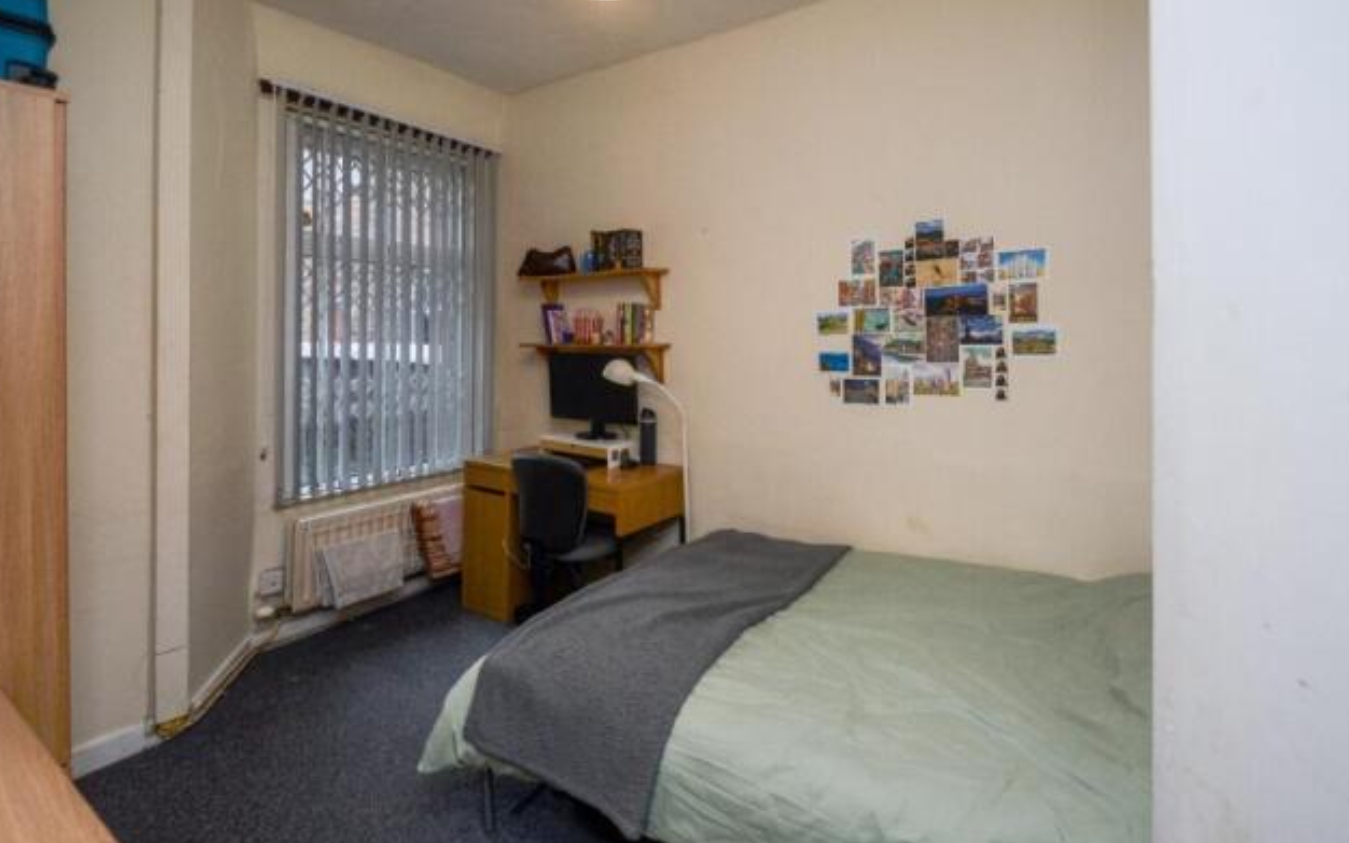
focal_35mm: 16
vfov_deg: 71.2
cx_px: 673
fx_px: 588
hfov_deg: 97.8
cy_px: 437
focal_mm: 10
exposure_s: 1/125
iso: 400
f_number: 4.5
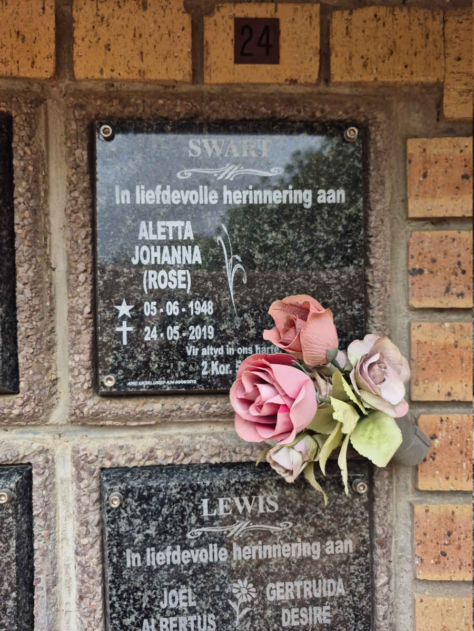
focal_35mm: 23
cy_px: 316
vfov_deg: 73.9
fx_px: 420
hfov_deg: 58.9
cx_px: 237
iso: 50
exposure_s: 1/180
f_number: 1.8
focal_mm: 5.4
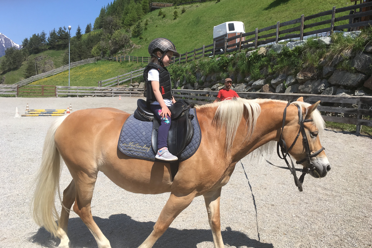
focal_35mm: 31
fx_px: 320
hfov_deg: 60.3
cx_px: 186
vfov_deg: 42.3
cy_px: 122
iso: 25
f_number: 2.2
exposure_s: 1/1425
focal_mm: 4.15
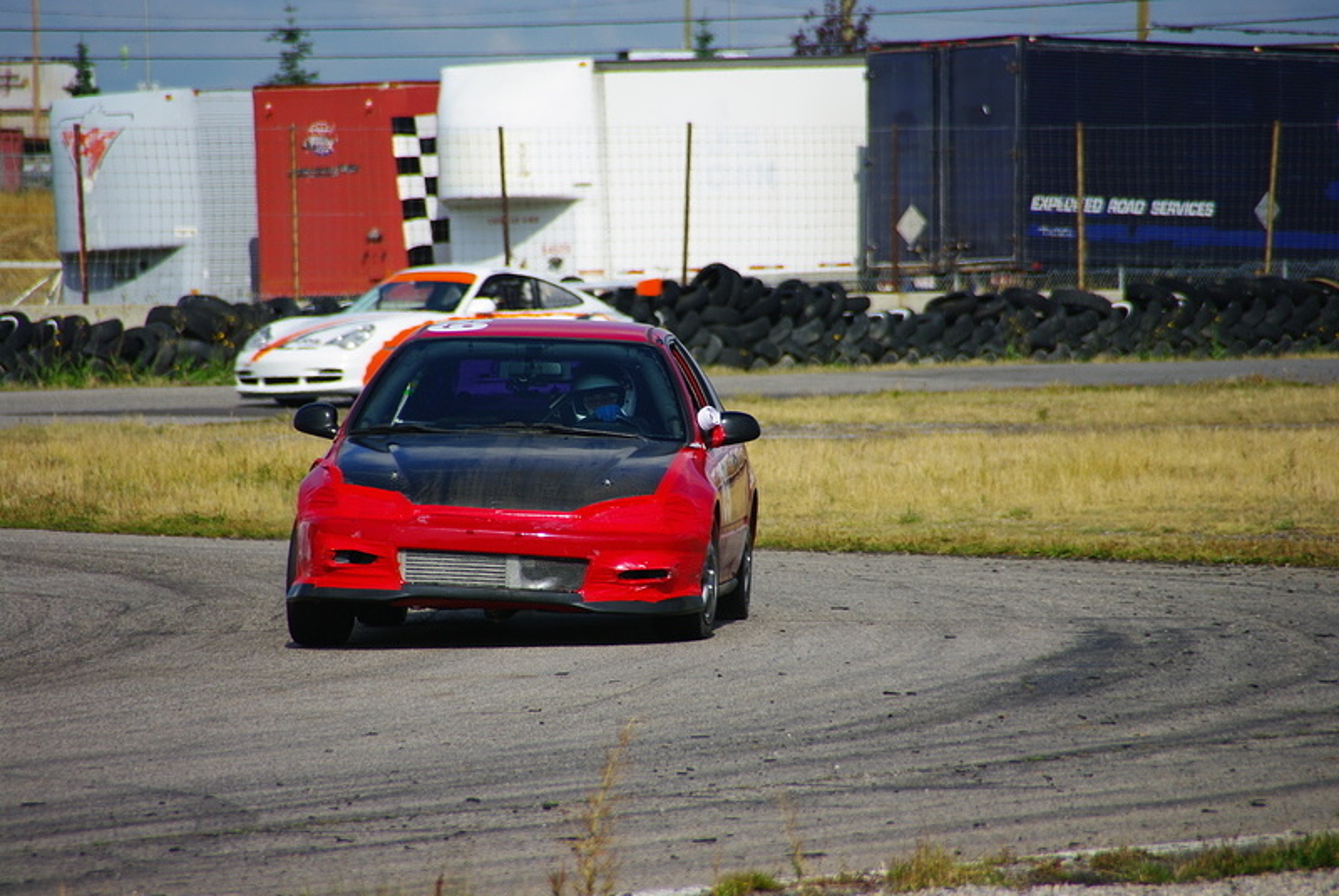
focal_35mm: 375
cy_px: 448
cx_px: 670
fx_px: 13968
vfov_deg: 3.7
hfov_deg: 5.5
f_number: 7.1
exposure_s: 1/500
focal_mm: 250
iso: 100
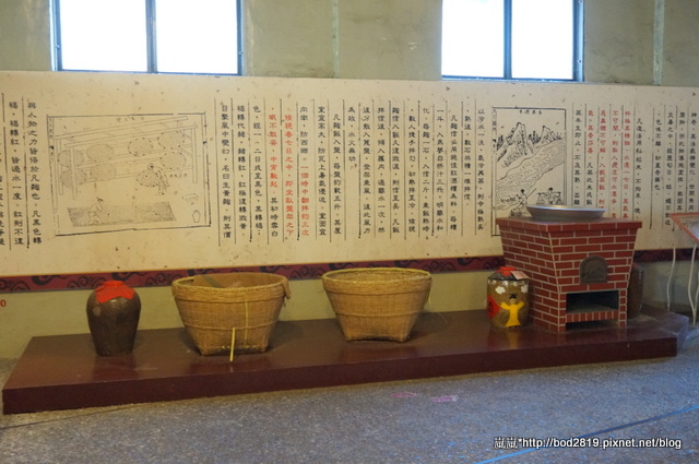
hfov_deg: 49.6
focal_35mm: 39
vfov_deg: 34.1
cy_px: 232
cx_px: 350
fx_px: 756
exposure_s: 1/40
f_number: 4.5
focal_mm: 26
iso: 3200
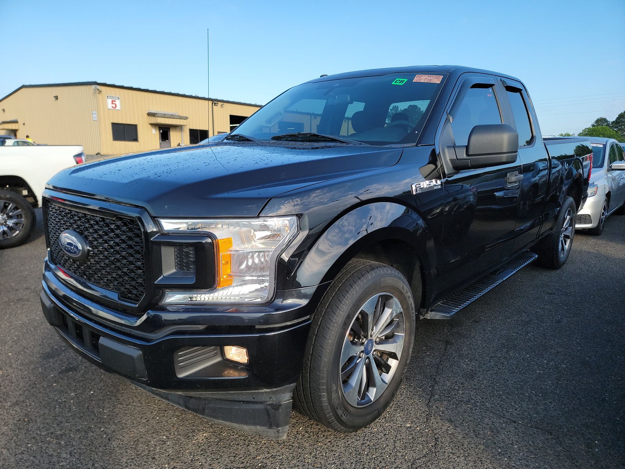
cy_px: 234
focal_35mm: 24
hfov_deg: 71.6
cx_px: 312
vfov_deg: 56.8
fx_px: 433
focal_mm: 6.7
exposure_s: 1/295
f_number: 1.8
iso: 50
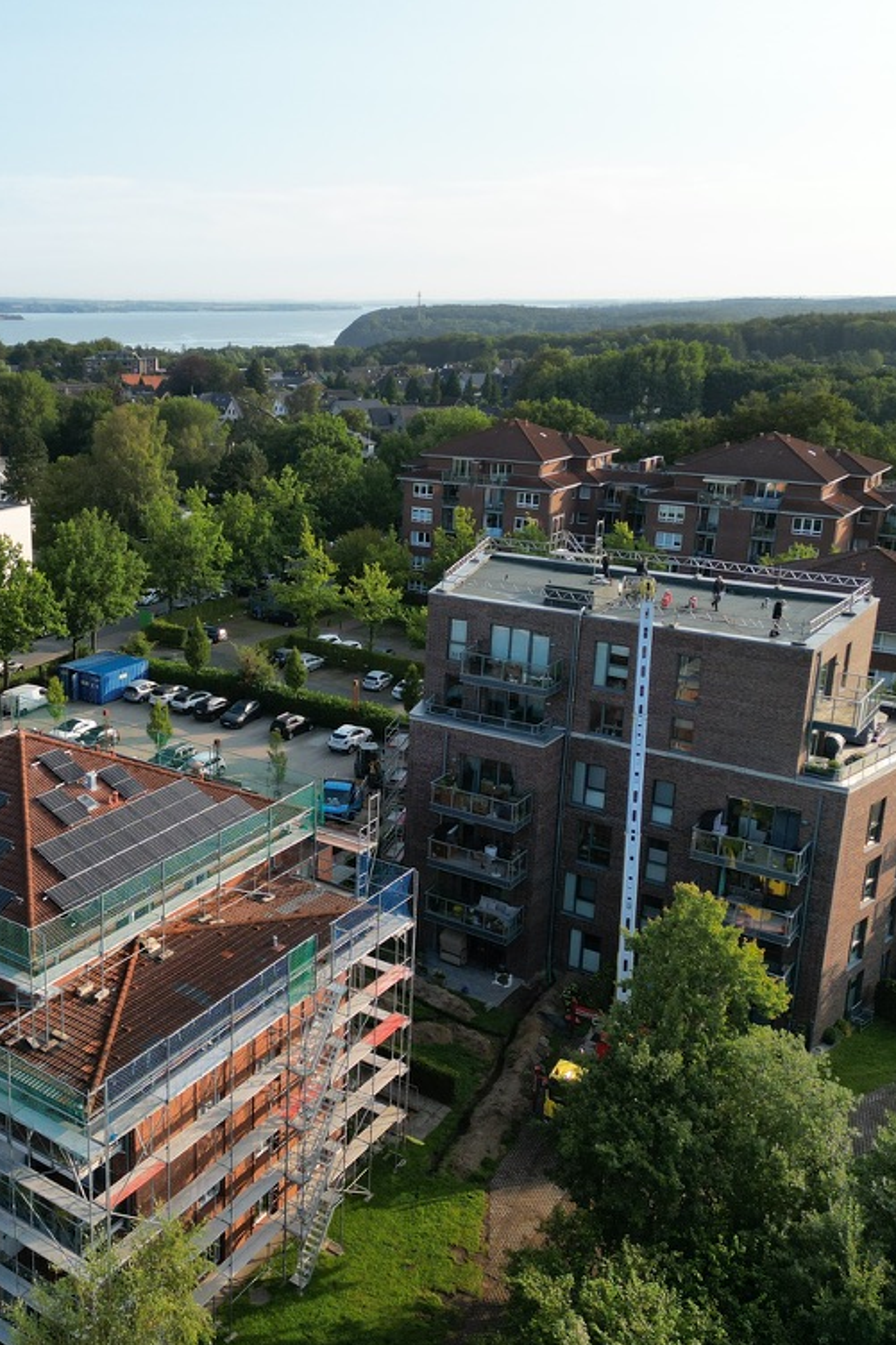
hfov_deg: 37.6
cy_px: 676
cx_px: 193
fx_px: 1270
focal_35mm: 34
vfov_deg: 55.8
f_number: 1.7
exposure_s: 1/1500
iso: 100
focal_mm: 6.72
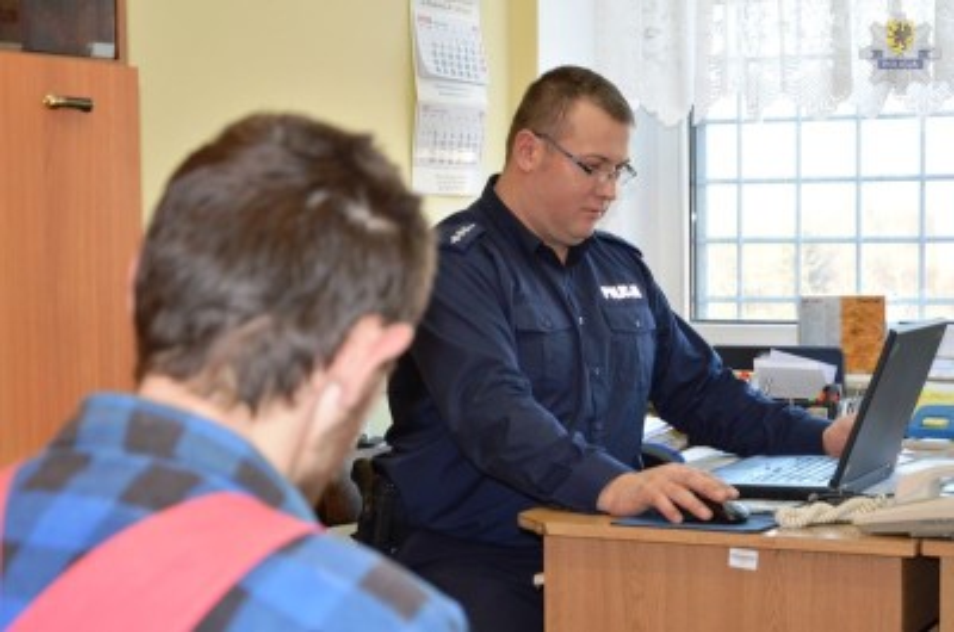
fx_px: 1666
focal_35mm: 63
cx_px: 477
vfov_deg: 21.5
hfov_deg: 32.0
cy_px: 316
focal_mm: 42
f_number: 4.8
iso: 560
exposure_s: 1/60
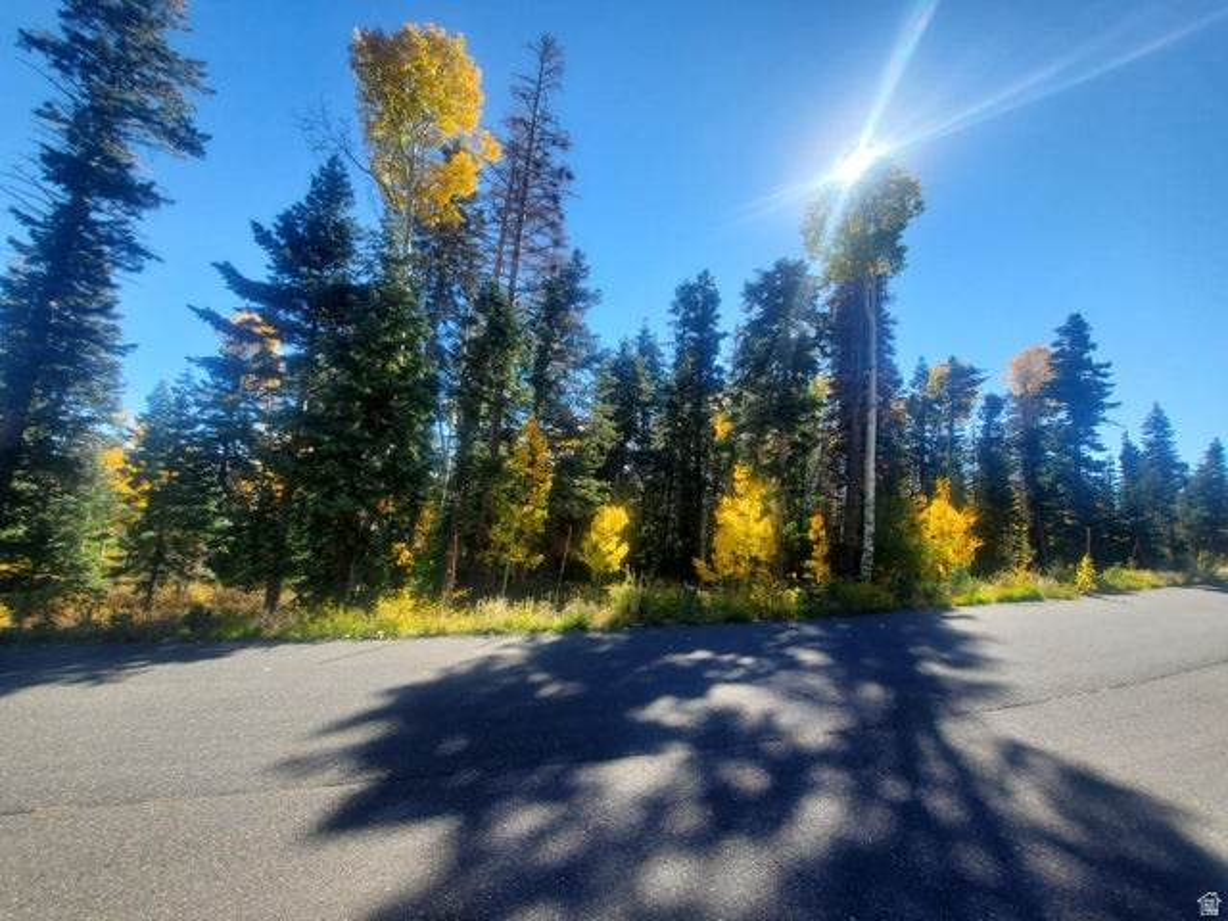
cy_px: 460
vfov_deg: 89.9
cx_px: 614
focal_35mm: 13
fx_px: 461
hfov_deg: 106.2
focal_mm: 1.8
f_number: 2.2
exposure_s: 1/617
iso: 50
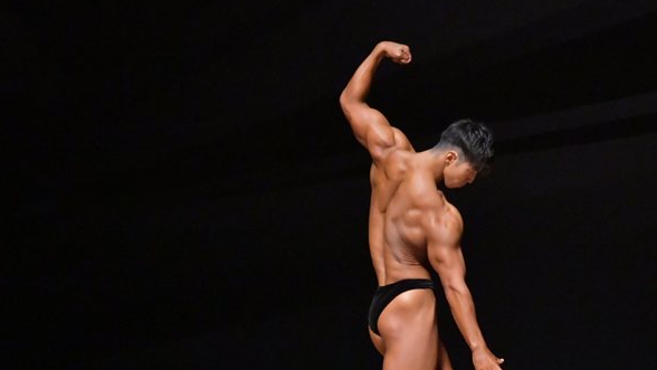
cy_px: 279
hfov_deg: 6.5
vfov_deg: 3.7
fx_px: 5767
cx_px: 410
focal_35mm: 331
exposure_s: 1/400
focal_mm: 160
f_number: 5.6
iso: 12800
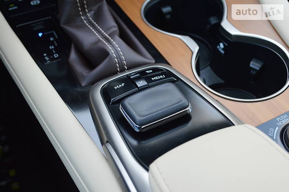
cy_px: 96
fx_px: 385
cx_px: 144
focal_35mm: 48
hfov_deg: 41.1
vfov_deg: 28.0
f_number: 5.6
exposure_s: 1/125
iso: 400
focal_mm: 32
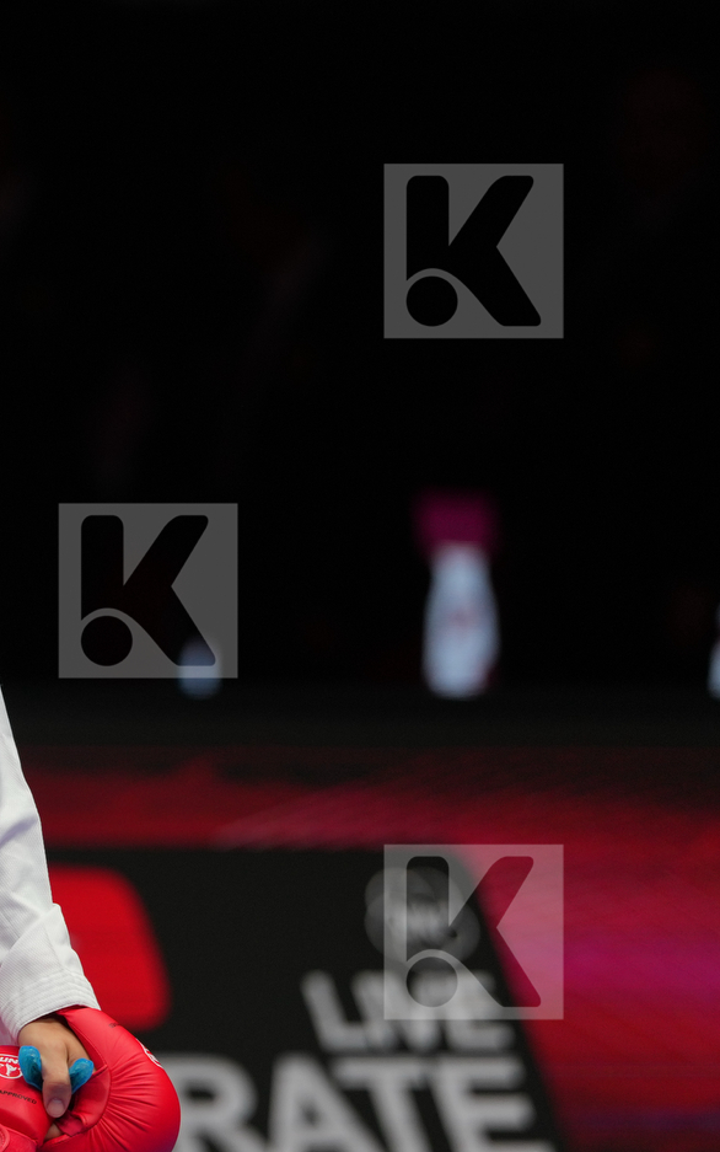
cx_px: -177
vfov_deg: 4.4
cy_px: 591
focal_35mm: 475
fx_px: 14906
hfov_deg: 2.8
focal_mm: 182
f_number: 2.8
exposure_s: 1/1000
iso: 400
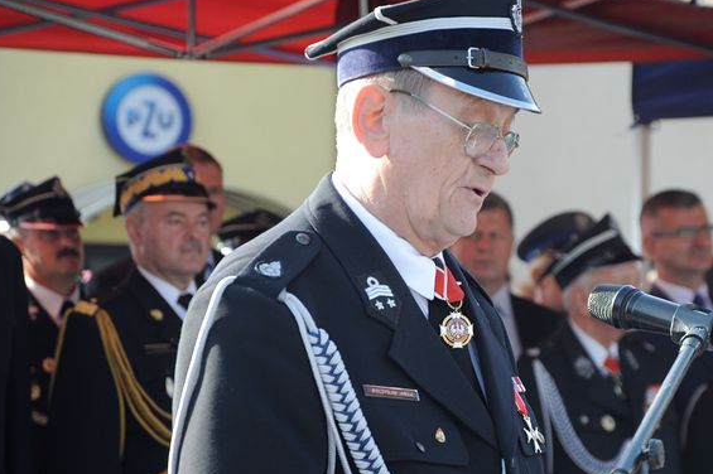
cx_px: 522
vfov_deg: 5.8
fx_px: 4686
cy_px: 291
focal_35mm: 237
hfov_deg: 8.7
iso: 400
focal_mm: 105
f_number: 5.6
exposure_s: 1/250
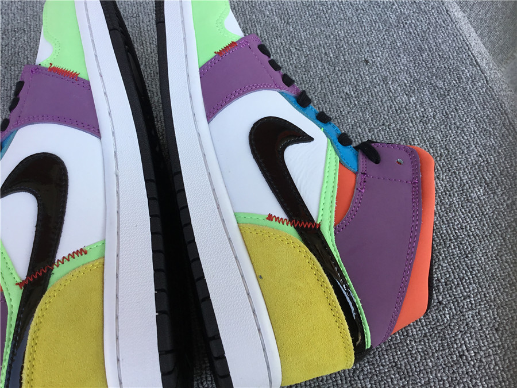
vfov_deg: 45.4
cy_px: 194
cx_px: 258
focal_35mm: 31
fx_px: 463
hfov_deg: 58.4
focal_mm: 3.3
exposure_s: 1/269
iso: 25
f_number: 2.4
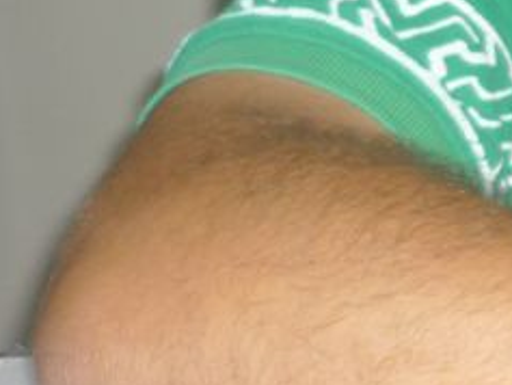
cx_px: 922
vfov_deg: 10.5
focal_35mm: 139
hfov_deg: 12.9
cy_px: -106
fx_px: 2057
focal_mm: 5.5
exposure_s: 1/30
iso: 100
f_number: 2.8
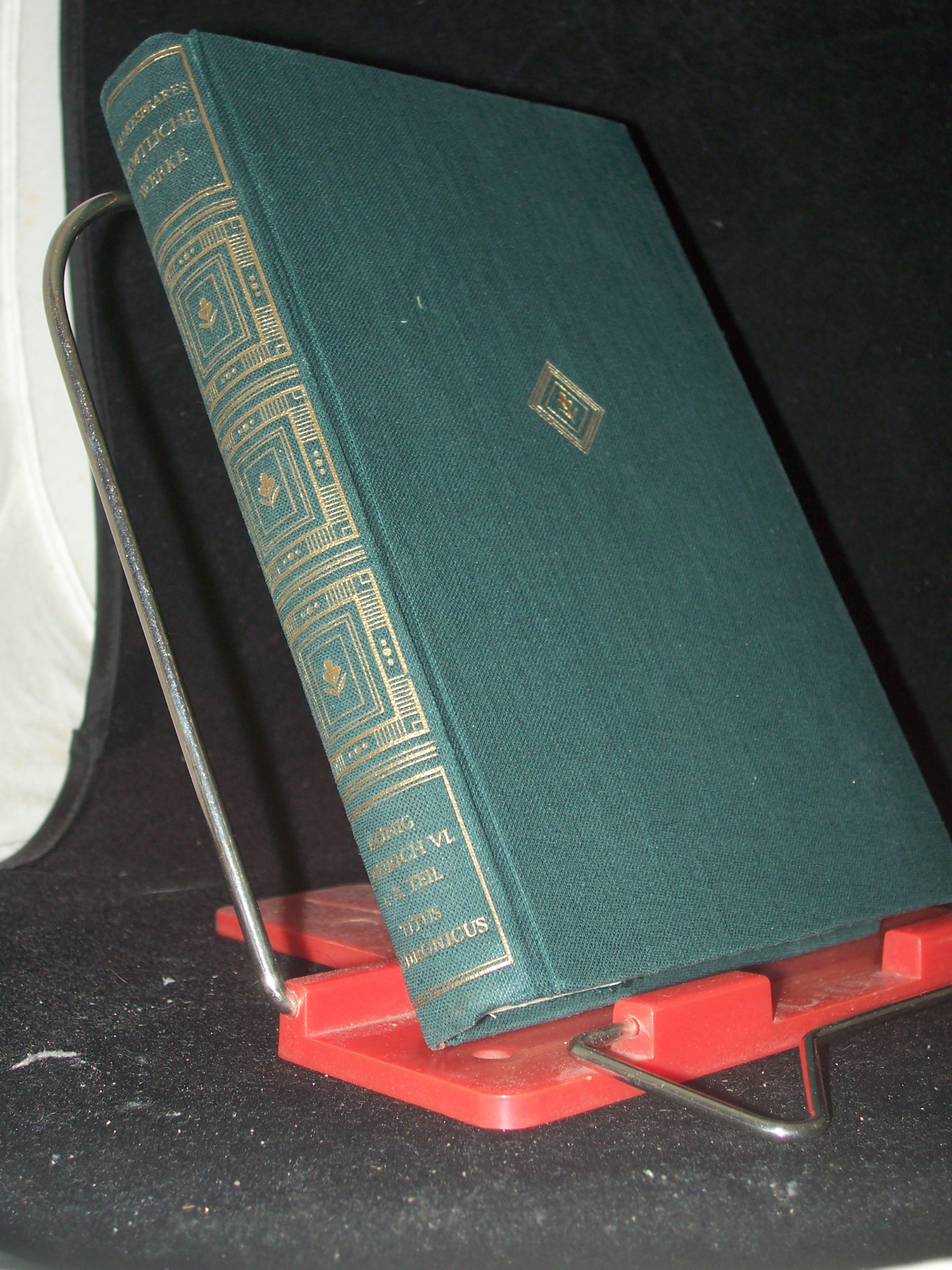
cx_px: 476
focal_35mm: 53
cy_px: 635
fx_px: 1943
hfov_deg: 27.5
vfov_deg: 36.2
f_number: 3.2
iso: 80
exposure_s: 1/80
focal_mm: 8.7
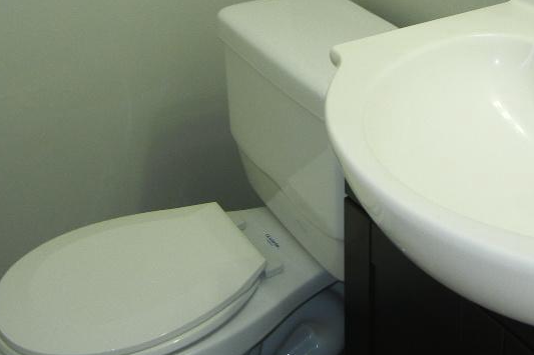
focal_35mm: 60
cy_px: -19
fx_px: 890
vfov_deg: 21.6
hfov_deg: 33.3
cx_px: 312
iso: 160
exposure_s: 1/33.7
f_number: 3.5
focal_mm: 5.4
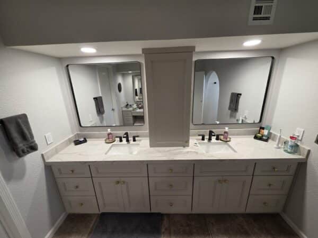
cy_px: 119
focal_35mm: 13
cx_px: 159
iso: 250
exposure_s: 1/120
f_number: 1.9
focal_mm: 2.2
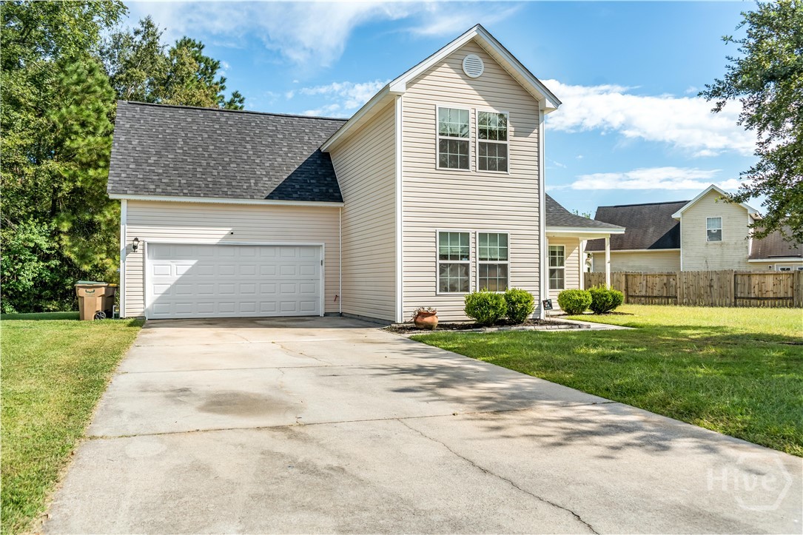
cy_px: 268
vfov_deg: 46.4
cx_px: 402
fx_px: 624
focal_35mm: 28
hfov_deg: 65.5
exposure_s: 1/4000
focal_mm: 28
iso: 500
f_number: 3.5
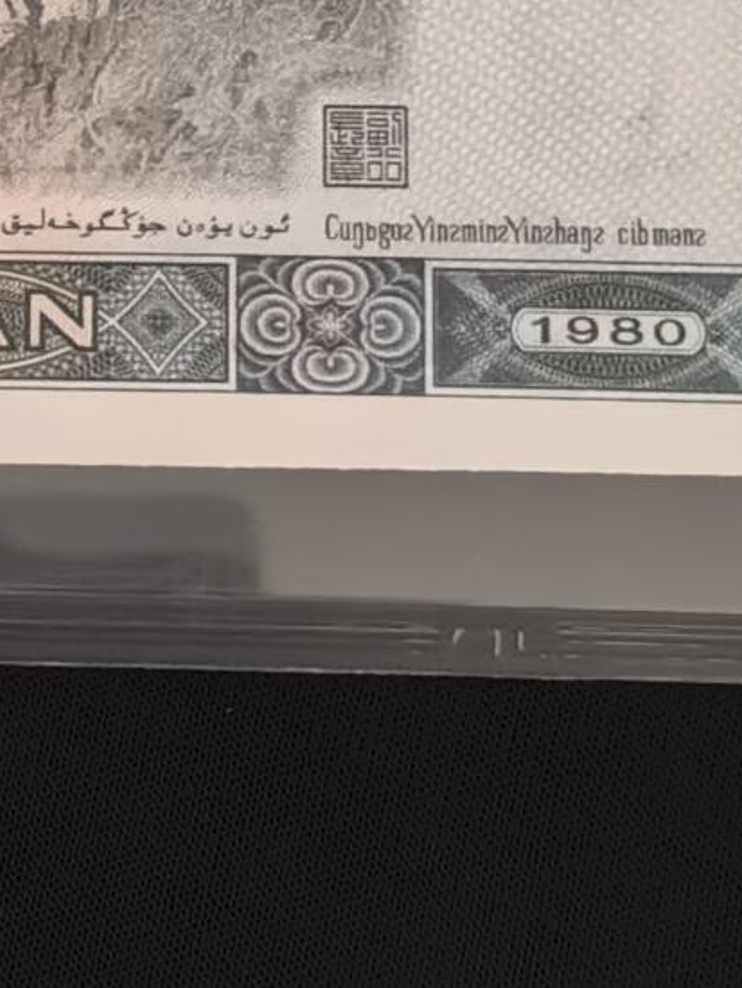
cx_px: -131
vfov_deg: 12.5
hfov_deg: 9.3
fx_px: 4484
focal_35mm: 157
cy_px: 194
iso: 1000
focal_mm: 6.98
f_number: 2
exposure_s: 1/120
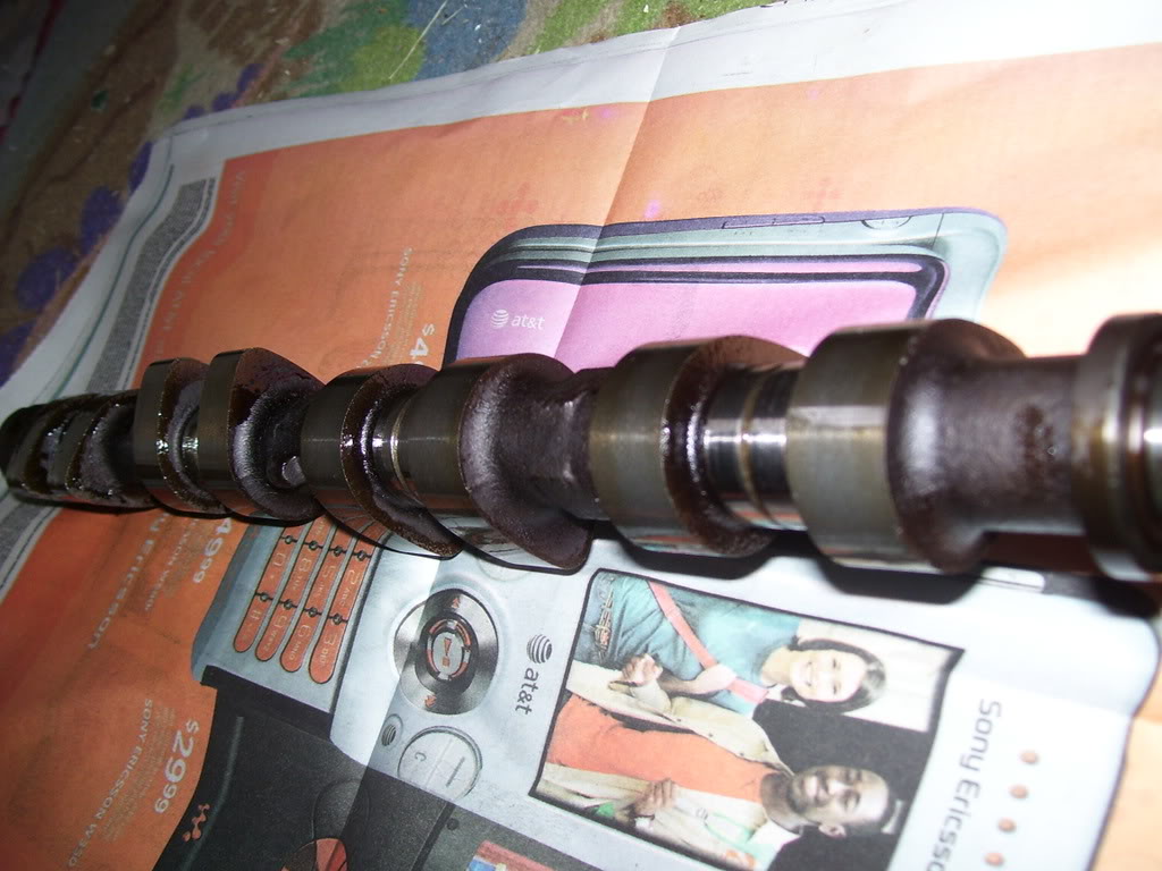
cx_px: 581
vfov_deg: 39.7
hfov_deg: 51.4
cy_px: 436
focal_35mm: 36
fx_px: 1208
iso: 80
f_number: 2.7
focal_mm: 6
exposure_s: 1/60
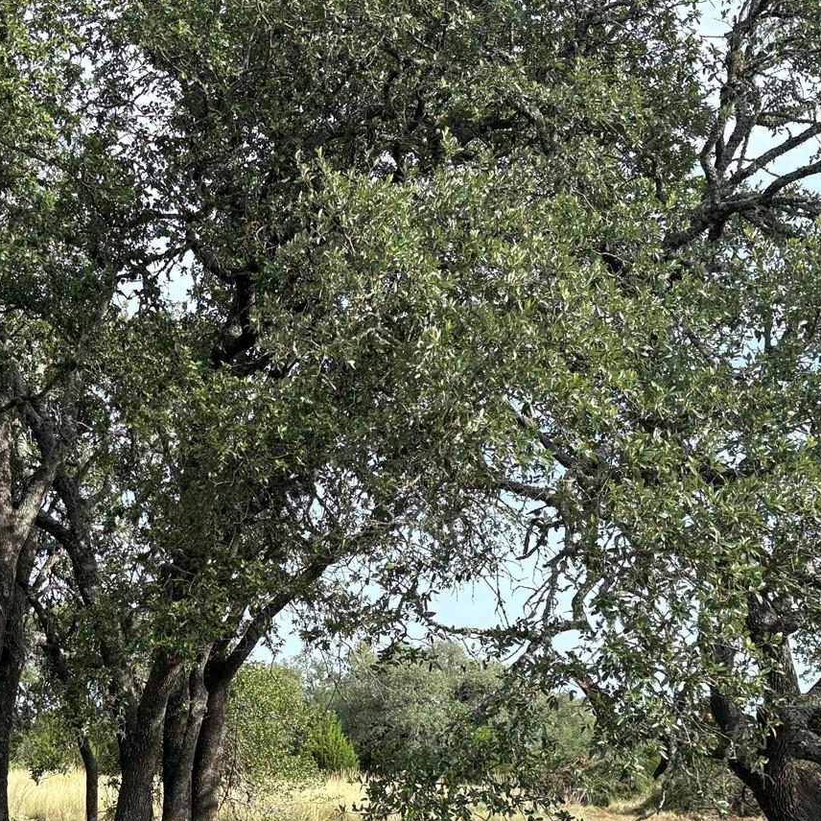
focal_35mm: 55
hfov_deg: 30.8
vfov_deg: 30.9
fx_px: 1476
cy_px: 525
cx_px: 248
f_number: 1.6
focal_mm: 5.96
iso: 50
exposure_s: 1/1155
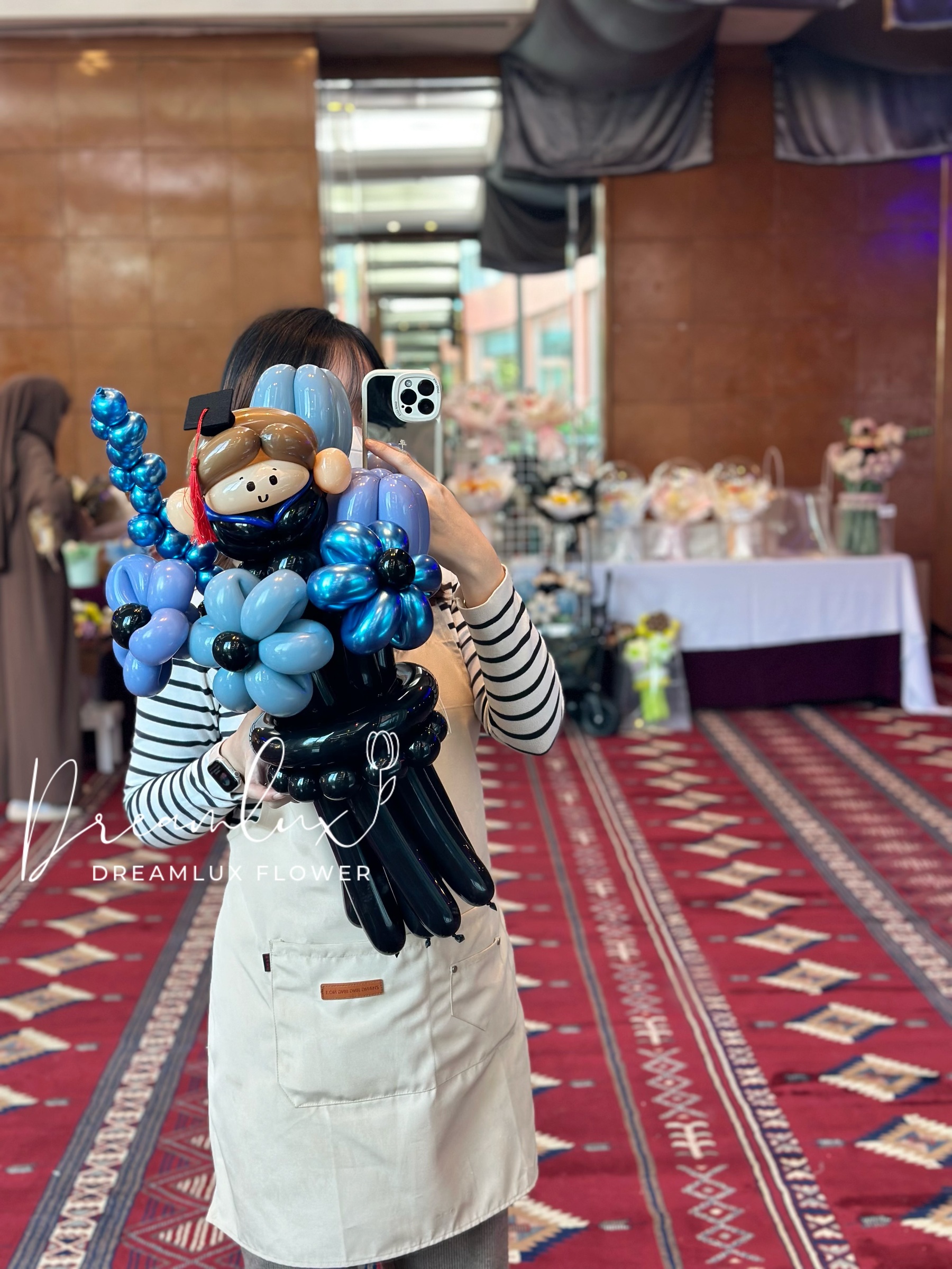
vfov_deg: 39.7
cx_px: 476
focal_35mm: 48
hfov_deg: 30.3
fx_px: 1760
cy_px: 634
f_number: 1.78
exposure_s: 1/50
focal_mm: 6.86
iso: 80
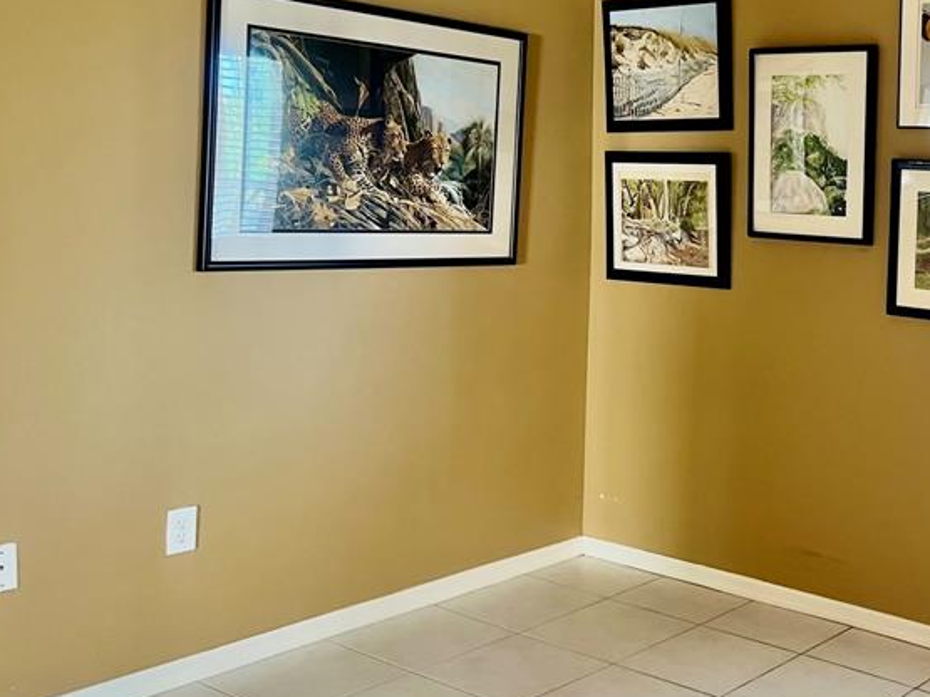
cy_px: 236
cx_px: 813
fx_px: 1289
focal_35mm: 48
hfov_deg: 37.4
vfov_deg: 30.1
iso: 125
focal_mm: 5.7
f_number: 1.5
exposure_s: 1/60
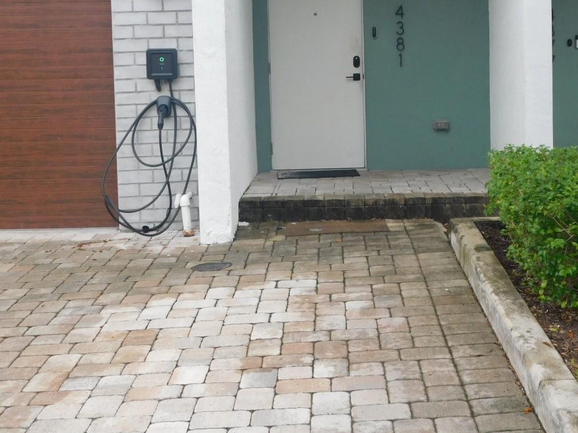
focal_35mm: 57
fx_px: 952
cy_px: 123
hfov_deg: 33.6
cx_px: 365
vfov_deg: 25.4
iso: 125
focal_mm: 6.3
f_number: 3.5
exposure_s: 1/500
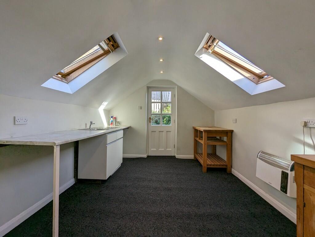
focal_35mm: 16
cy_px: 118
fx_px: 146
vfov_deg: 78.1
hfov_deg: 94.5
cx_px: 158
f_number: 2.2
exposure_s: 1/227
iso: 79
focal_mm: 2.35
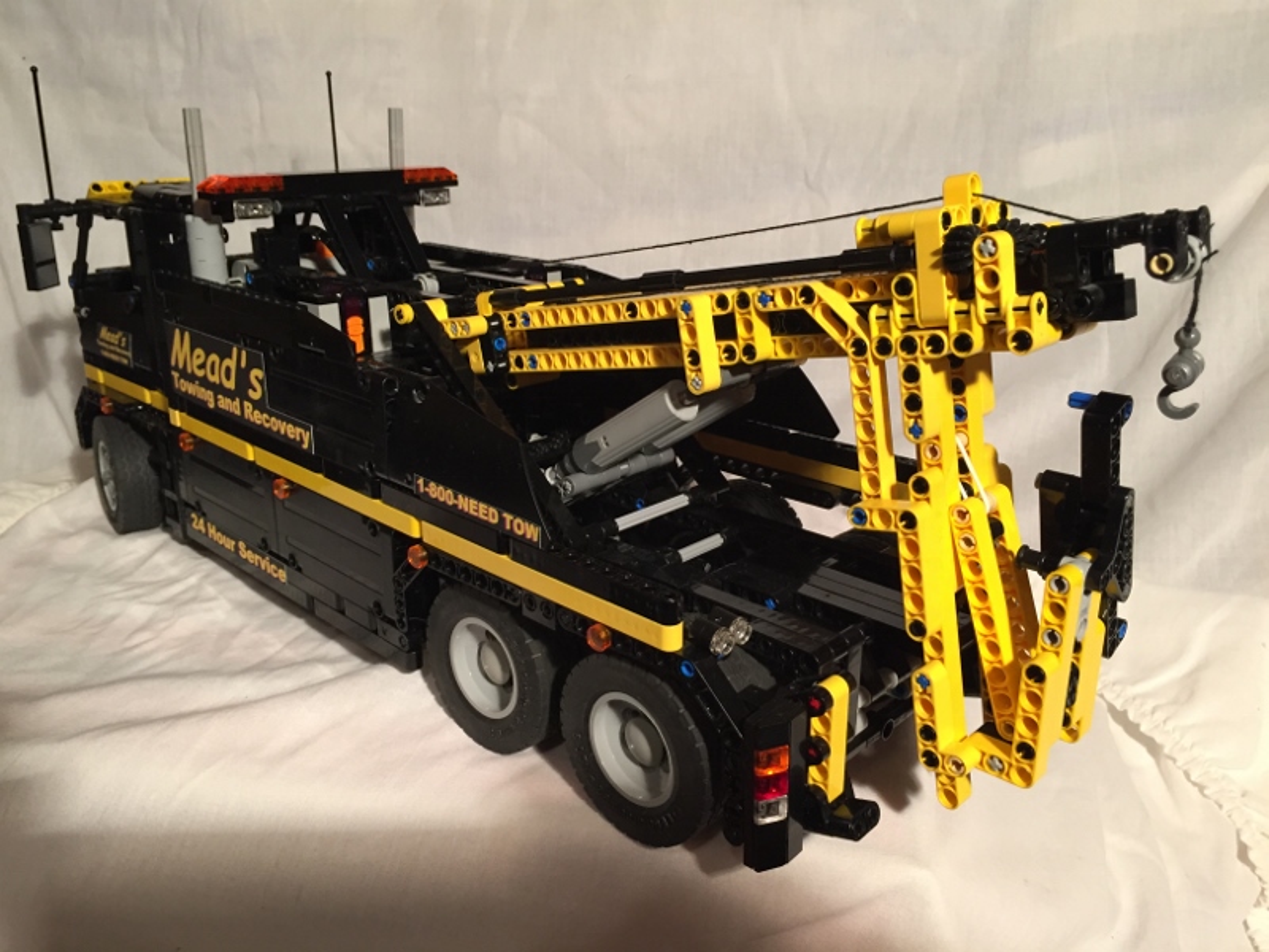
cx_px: 634
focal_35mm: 29
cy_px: 476
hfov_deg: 61.7
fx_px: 1063
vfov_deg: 48.2
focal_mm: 4.15
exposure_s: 1/30
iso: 50
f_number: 2.2
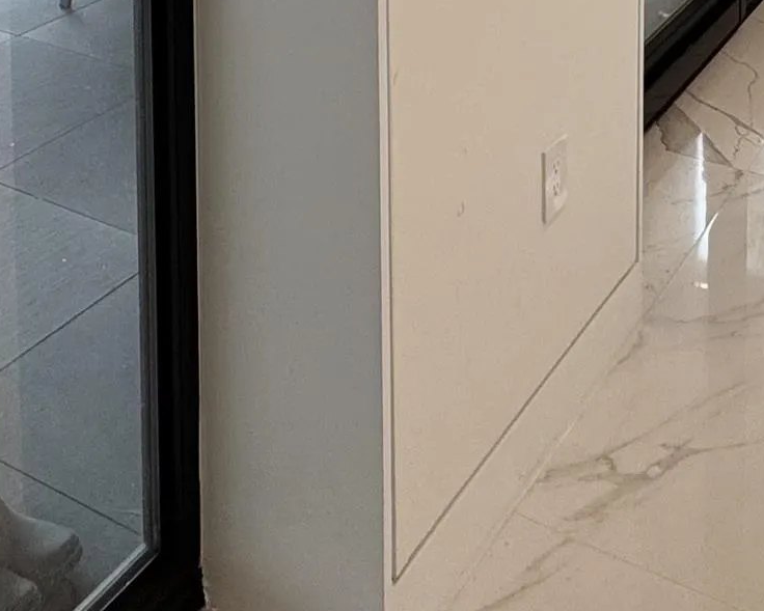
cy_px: -401
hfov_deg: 32.7
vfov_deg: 20.9
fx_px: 1289
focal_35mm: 57
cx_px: 519
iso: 80
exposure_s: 1/120
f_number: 2.2
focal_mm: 2.22
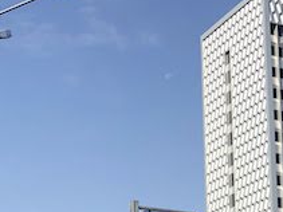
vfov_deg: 13.8
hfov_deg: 19.3
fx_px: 833
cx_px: 127
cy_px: 291
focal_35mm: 102
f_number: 1.8
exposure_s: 1/2667
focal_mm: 4
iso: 20
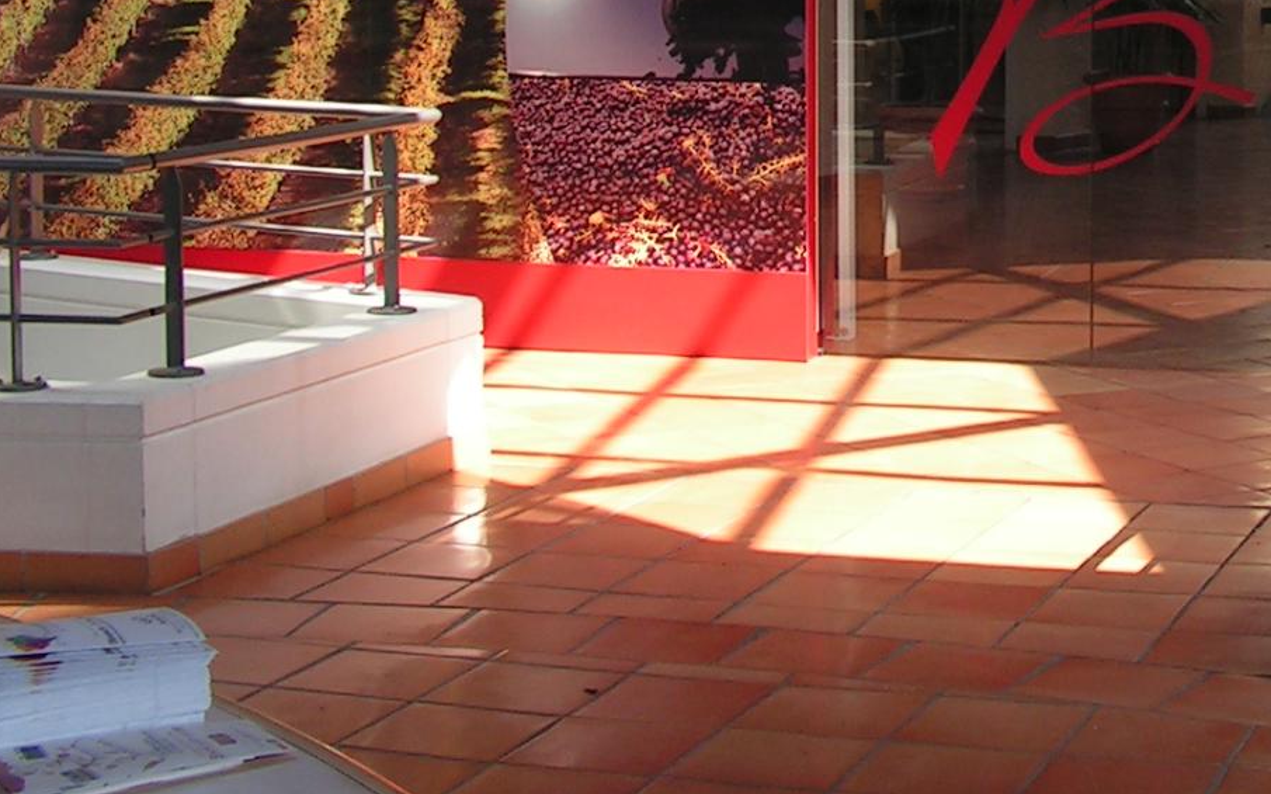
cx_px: 1183
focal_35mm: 81
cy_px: -148
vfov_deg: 15.5
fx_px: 2805
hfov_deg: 24.7
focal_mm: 6
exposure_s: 1/60
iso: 64
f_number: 4.8
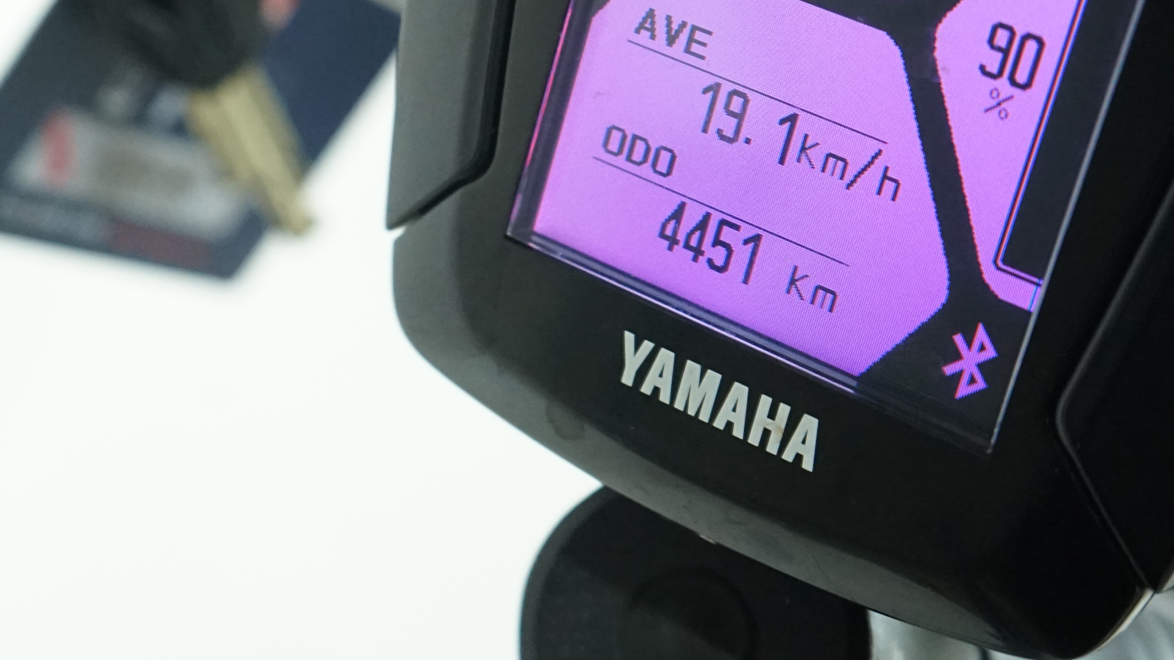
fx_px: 2802
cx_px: -47
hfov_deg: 22.6
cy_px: 16
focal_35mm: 90
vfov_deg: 13.3
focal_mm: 41
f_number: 5.6
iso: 3200
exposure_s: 1/200
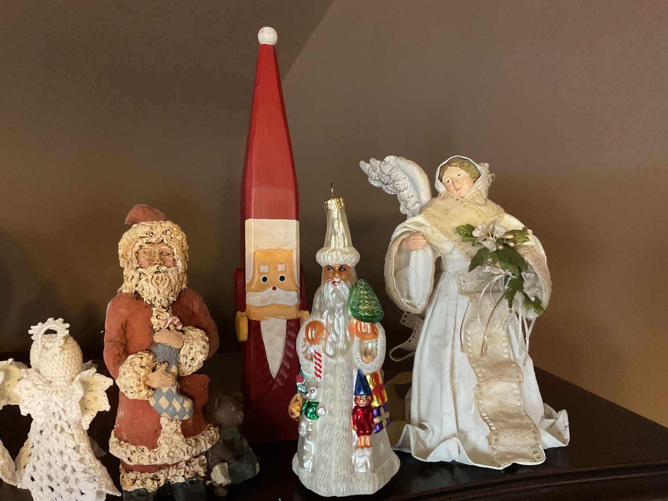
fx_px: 560
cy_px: 250
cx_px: 334
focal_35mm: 29
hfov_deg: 61.7
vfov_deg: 48.2
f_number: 1.8
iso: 320
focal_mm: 3
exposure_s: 1/30
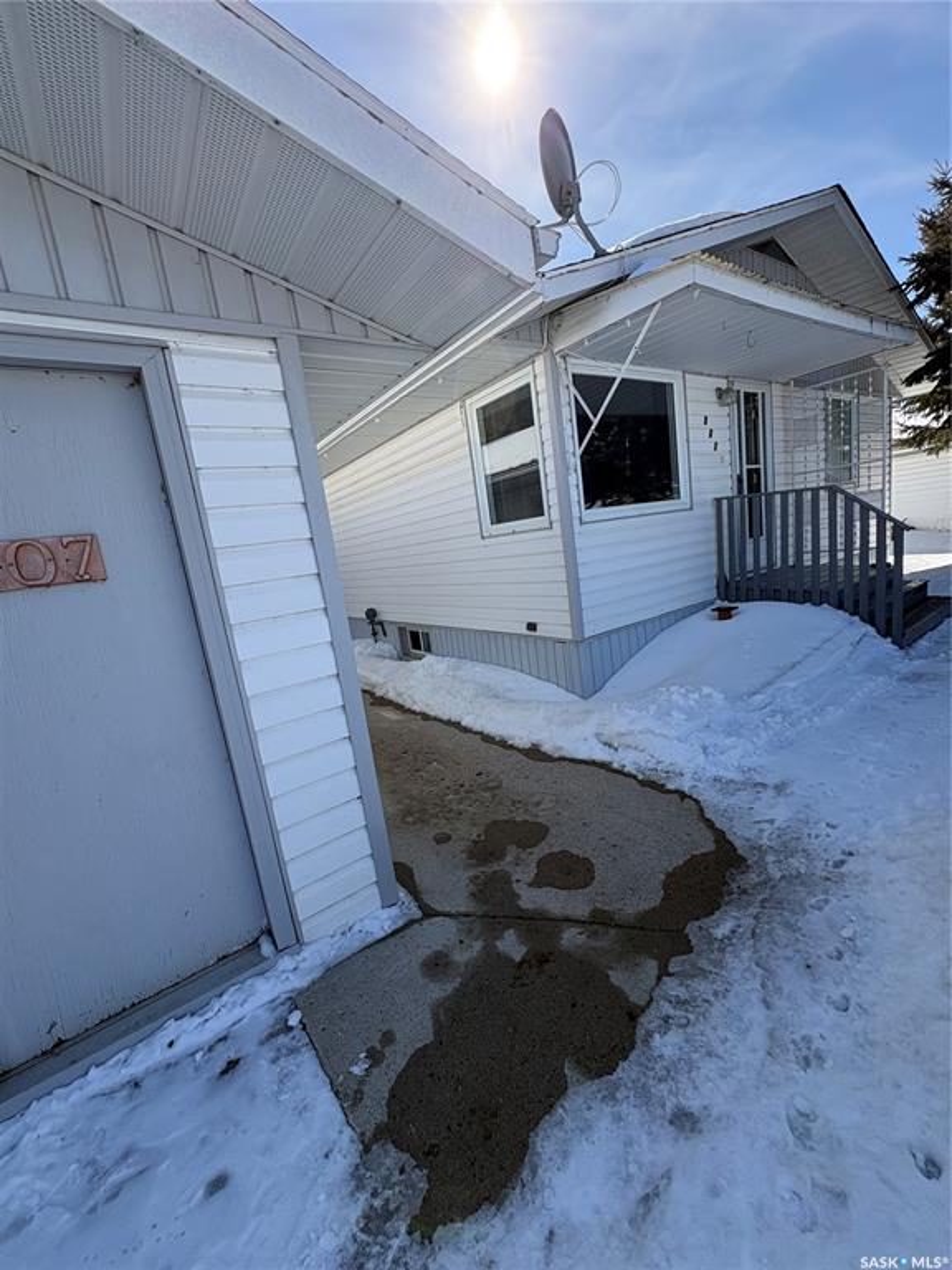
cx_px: 476
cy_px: 635
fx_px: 513
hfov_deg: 85.7
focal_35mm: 14
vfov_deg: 102.1
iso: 50
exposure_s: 1/1976
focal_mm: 2.22
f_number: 2.2
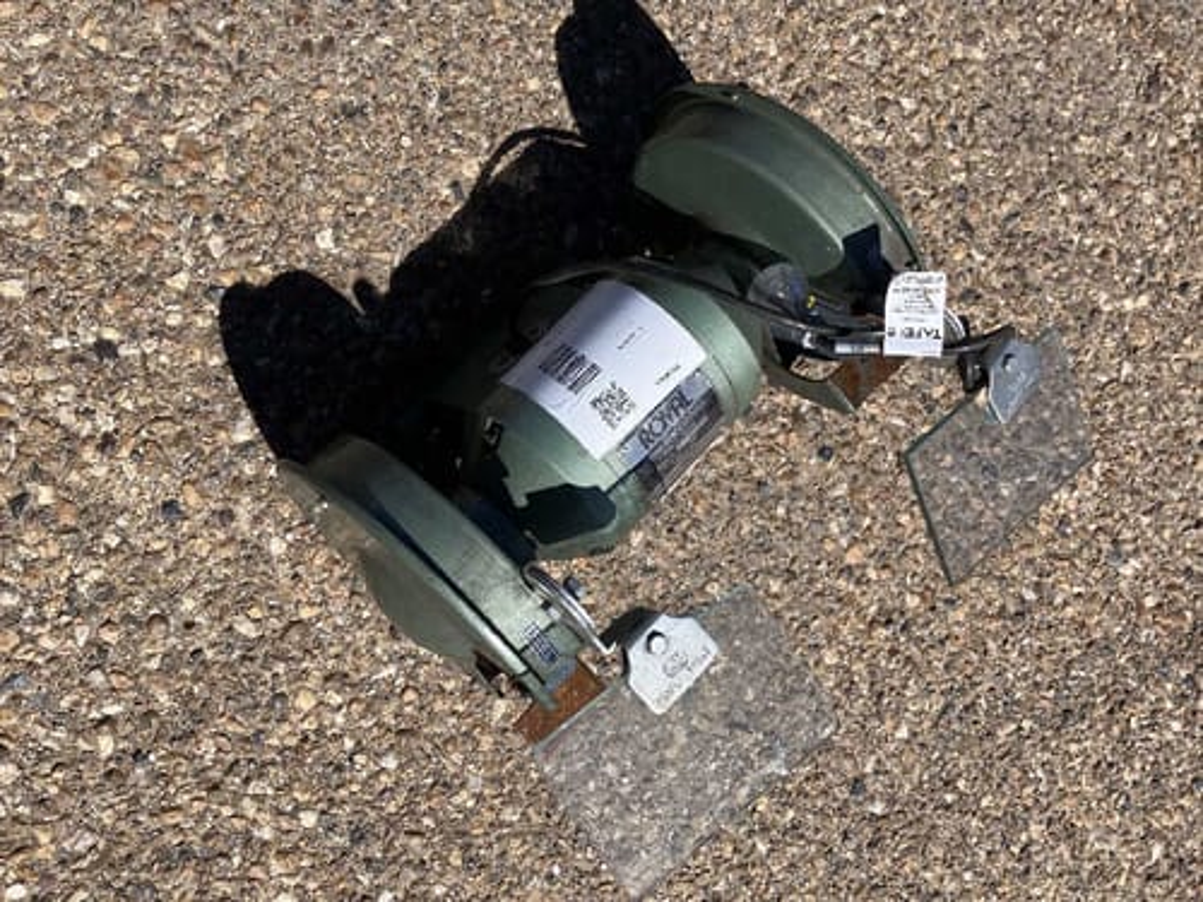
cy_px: 451
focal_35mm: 28
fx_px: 973
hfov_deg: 63.4
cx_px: 602
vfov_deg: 49.7
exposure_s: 1/2433
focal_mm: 3.99
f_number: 1.8
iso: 32
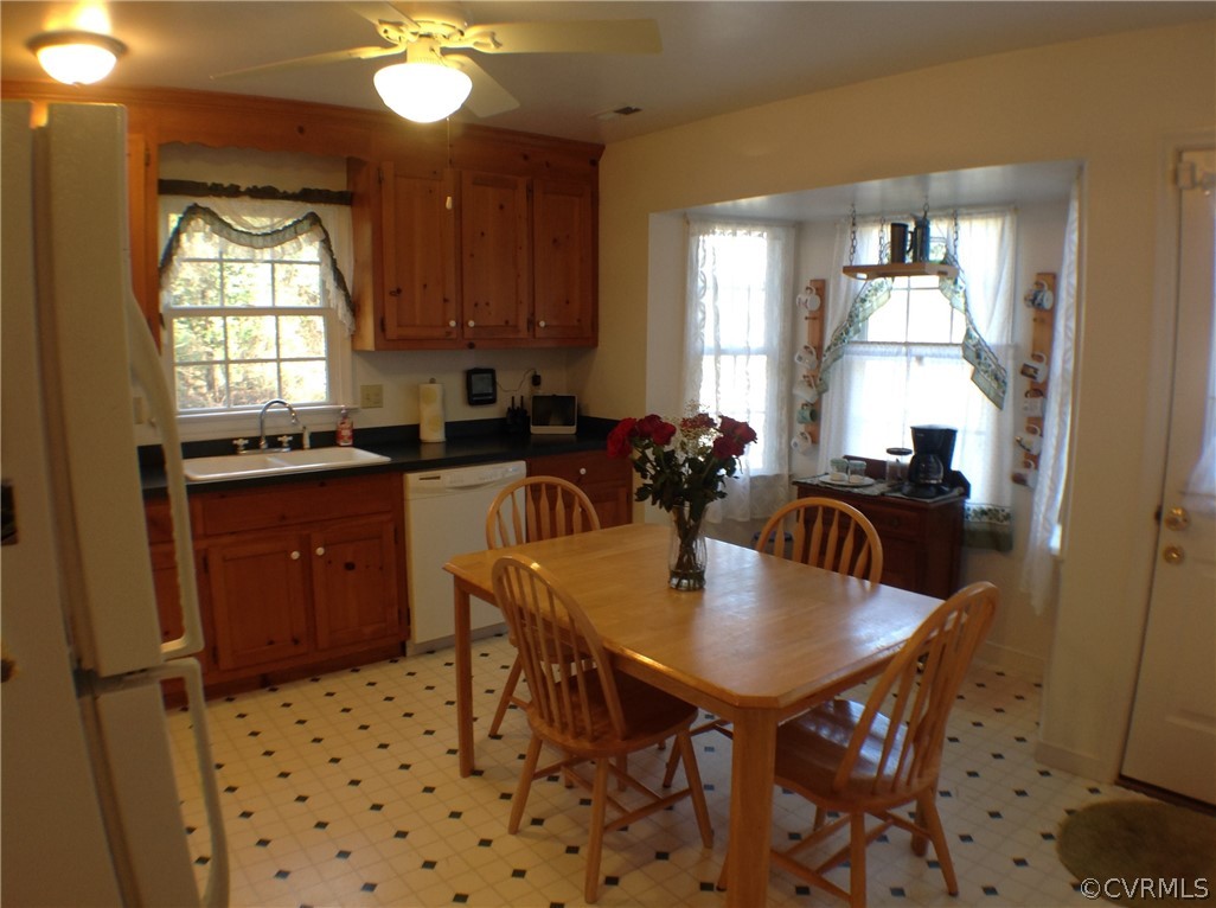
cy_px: 454
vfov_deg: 40.6
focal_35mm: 35
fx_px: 1227
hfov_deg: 52.7
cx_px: 608
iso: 50
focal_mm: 4.28
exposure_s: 1/20
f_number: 2.4
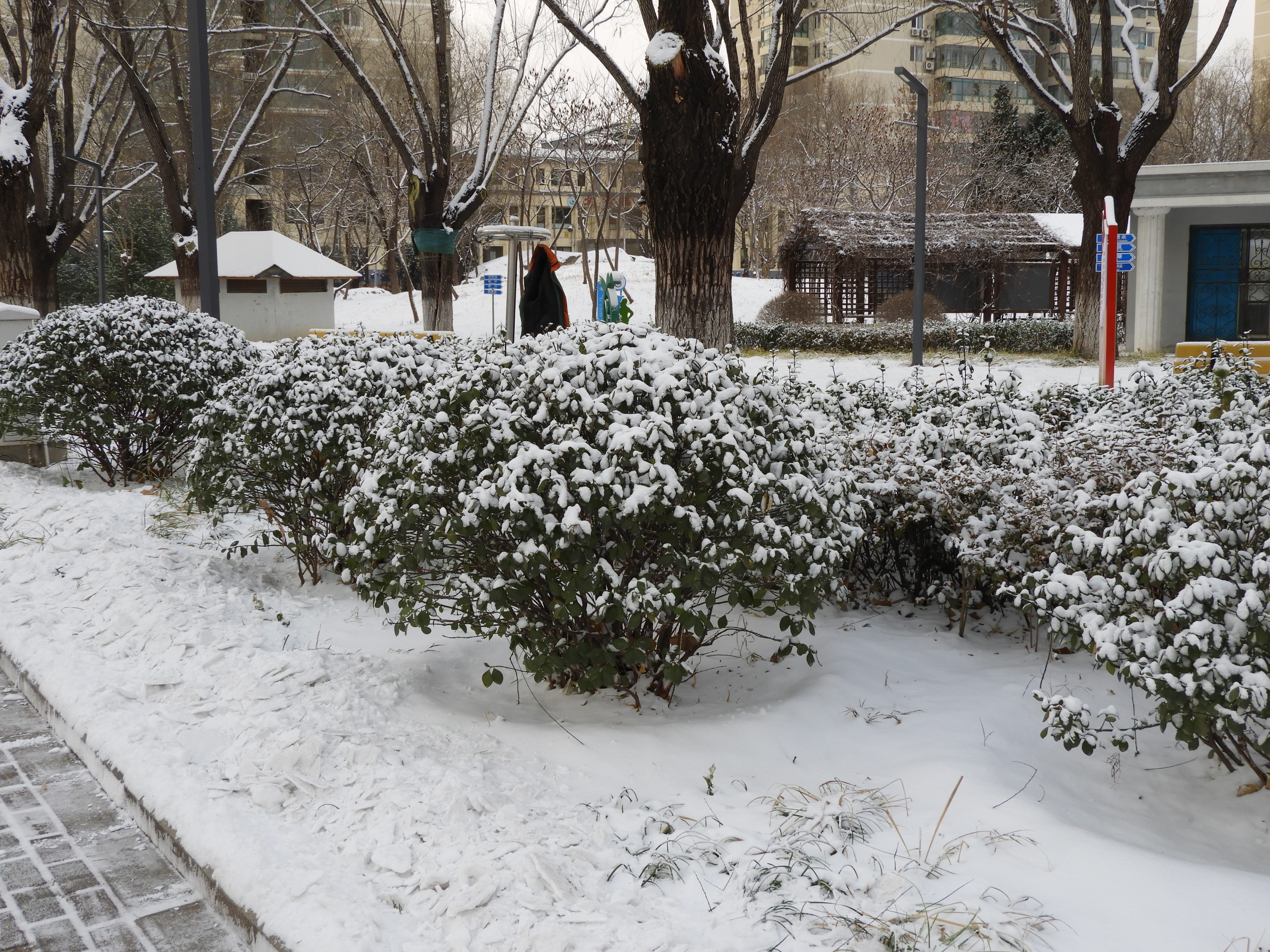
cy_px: 476
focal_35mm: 40
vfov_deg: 36.0
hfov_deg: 46.8
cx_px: 635
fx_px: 1468
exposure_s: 1/80
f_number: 3.8
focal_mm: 7.2
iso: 100
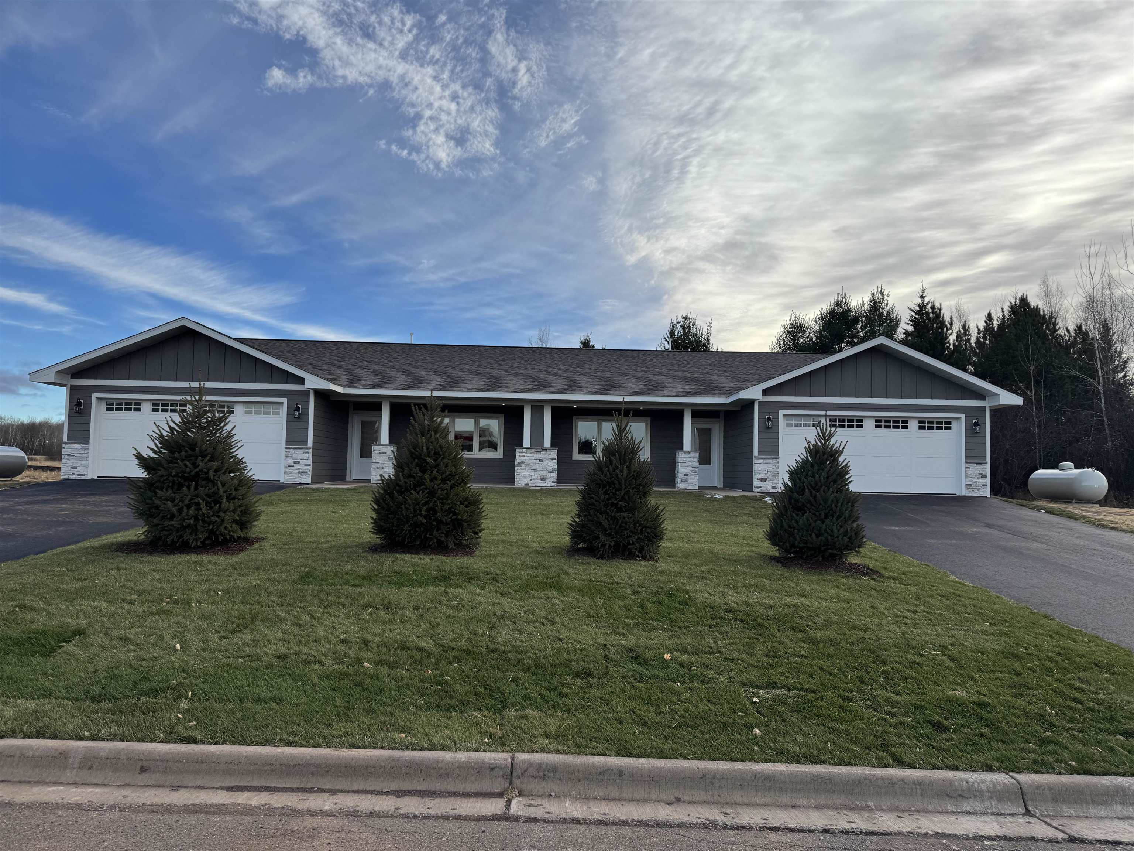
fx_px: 786
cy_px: 426
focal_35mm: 24
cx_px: 567
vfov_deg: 56.8
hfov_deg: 71.6
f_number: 1.78
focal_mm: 6.76
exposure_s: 1/4310
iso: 80
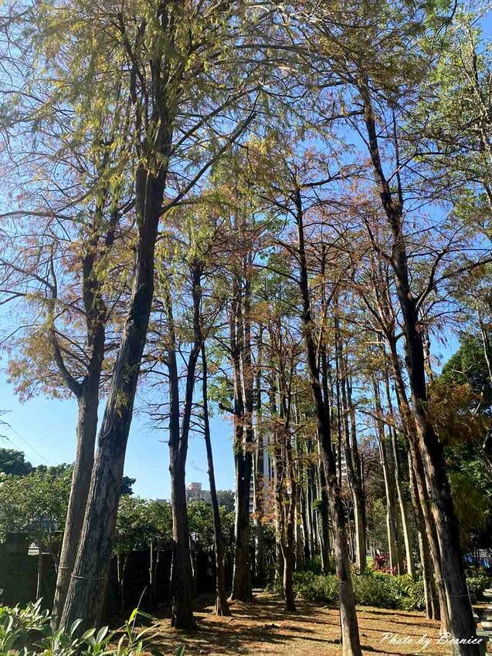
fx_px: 493
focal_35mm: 26
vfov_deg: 67.3
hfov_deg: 53.0
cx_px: 246
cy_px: 328
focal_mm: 4.25
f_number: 1.8
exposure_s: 1/1093
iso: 32
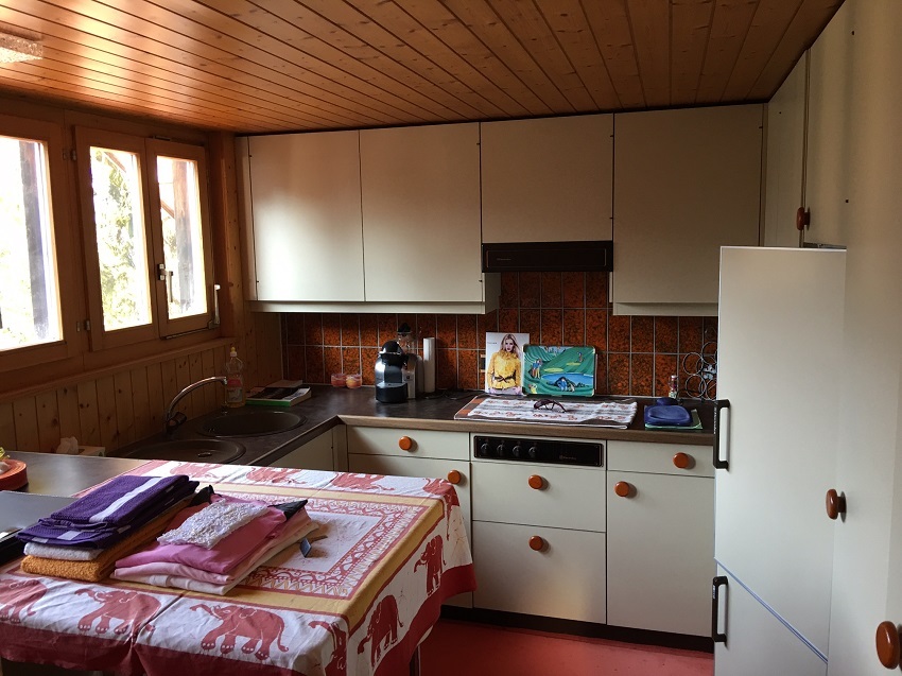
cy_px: 338
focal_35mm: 29
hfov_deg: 61.7
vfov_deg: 48.2
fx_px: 755
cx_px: 451
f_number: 2.2
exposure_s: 1/17
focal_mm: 4.15
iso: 40
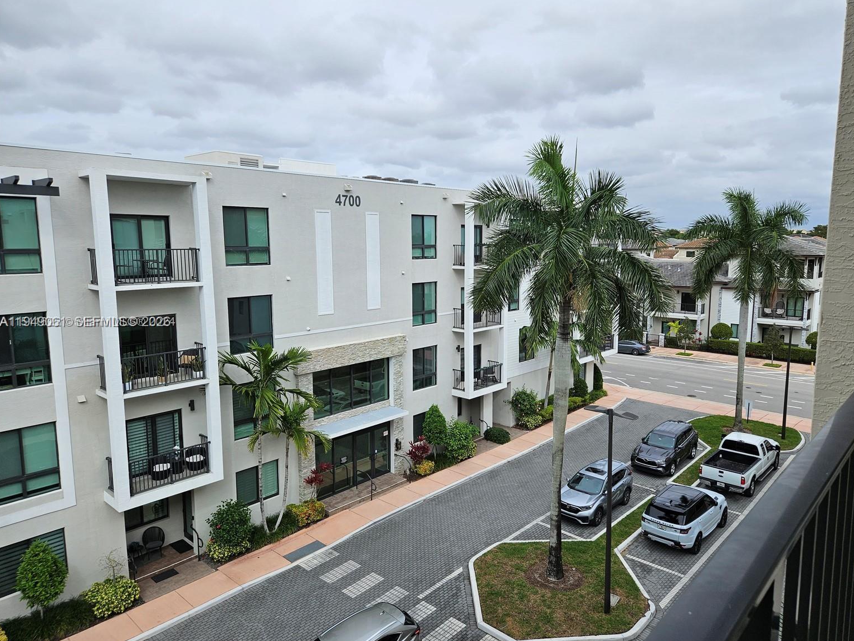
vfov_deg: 56.8
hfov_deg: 71.6
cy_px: 323
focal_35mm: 24
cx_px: 443
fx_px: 592
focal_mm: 5.4
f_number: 1.8
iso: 25
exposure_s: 1/2175
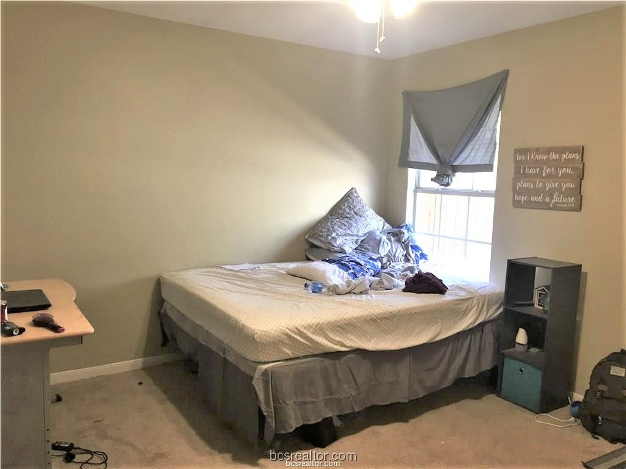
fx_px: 524
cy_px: 234
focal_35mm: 29
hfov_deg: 61.7
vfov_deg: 48.2
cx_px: 313
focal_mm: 4.15
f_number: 2.2
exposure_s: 1/30
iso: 64
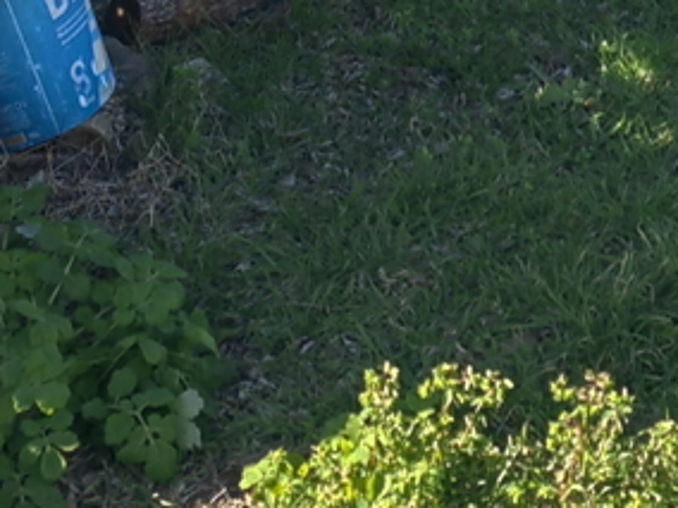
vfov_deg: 11.9
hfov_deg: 16.7
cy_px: -444
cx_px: 764
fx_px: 2233
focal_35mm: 114
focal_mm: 5.54
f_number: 1.8
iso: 50
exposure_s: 1/2058
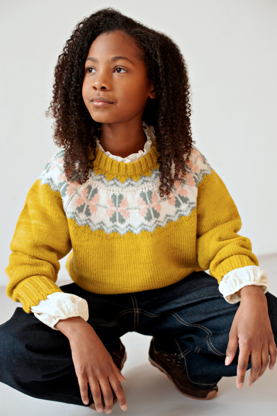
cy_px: 208
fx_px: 578
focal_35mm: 50
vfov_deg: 39.6
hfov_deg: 27.0
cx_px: 138
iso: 640
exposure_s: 1/125
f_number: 4.5
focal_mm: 50
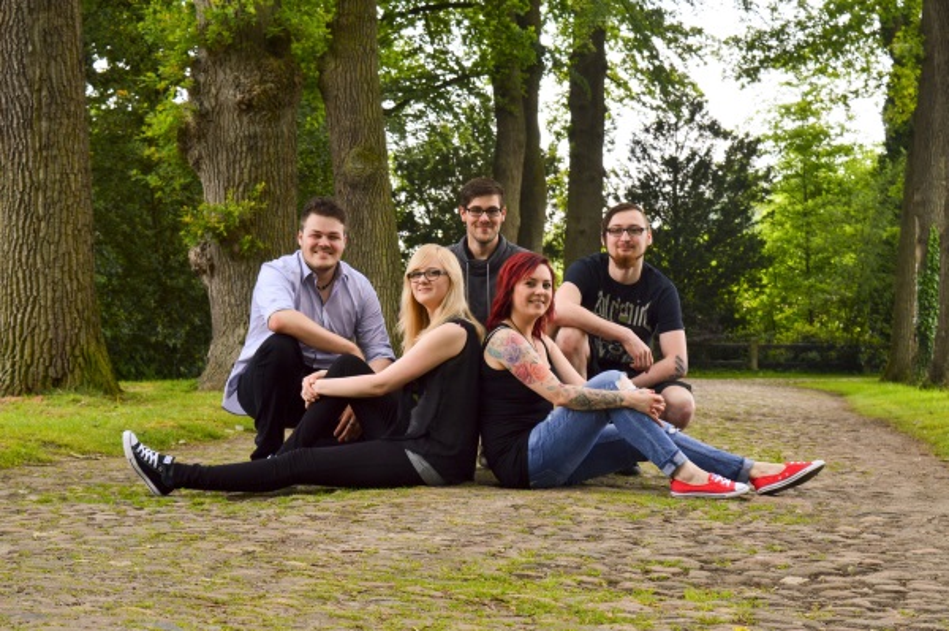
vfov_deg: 18.9
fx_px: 1896
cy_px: 316
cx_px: 474
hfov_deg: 28.1
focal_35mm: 72
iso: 400
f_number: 9
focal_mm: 48
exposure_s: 1/160
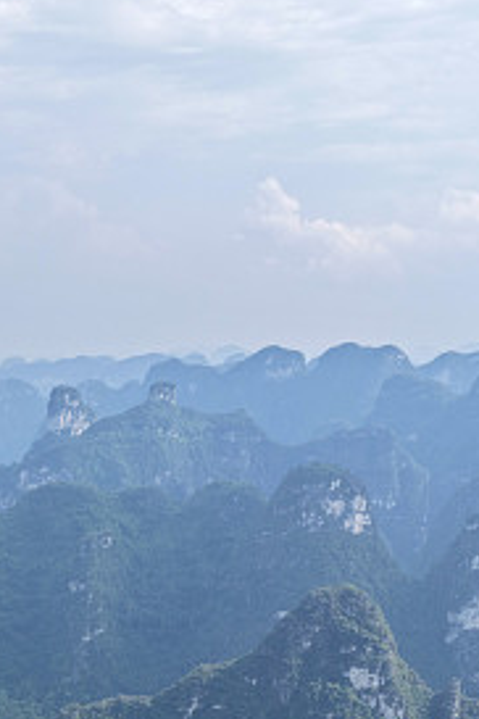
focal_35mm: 82
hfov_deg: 16.0
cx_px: -107
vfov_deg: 23.8
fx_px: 1636
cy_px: 695
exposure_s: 1/1600
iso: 200
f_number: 2.8
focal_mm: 14.45
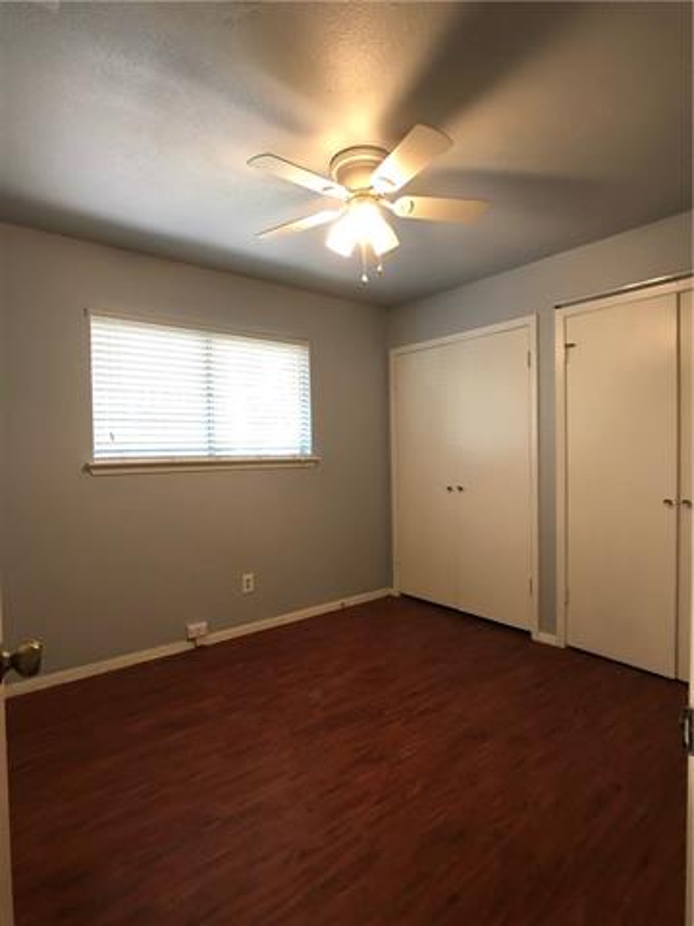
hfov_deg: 49.7
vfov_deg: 63.4
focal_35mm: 28
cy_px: 463
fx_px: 748
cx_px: 347
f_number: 1.8
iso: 50
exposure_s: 1/15
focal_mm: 4
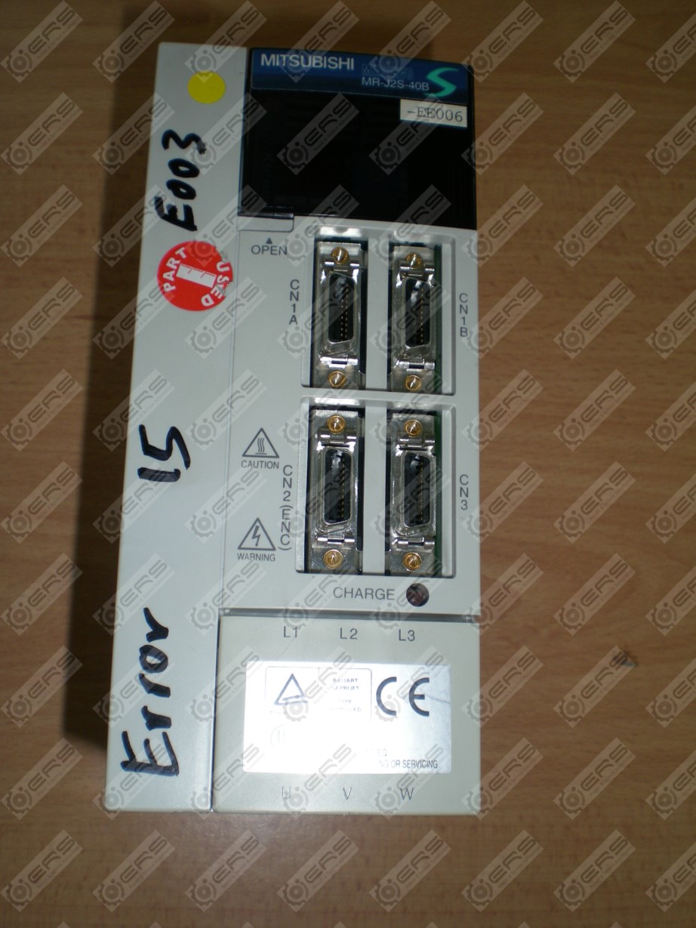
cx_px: 348
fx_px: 1019
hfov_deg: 37.7
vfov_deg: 49.0
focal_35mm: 38
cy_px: 464
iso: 50
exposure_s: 1/30
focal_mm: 6.3
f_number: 4.6
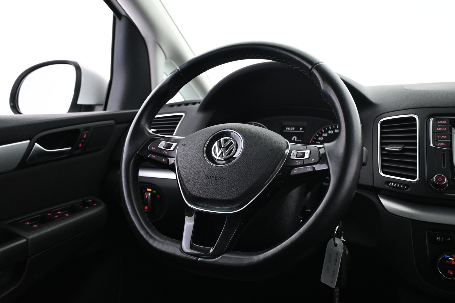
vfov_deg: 40.8
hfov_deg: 58.3
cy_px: 152
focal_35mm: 32
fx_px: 408
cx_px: 228
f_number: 4
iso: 1600
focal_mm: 21.5
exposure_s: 1/25
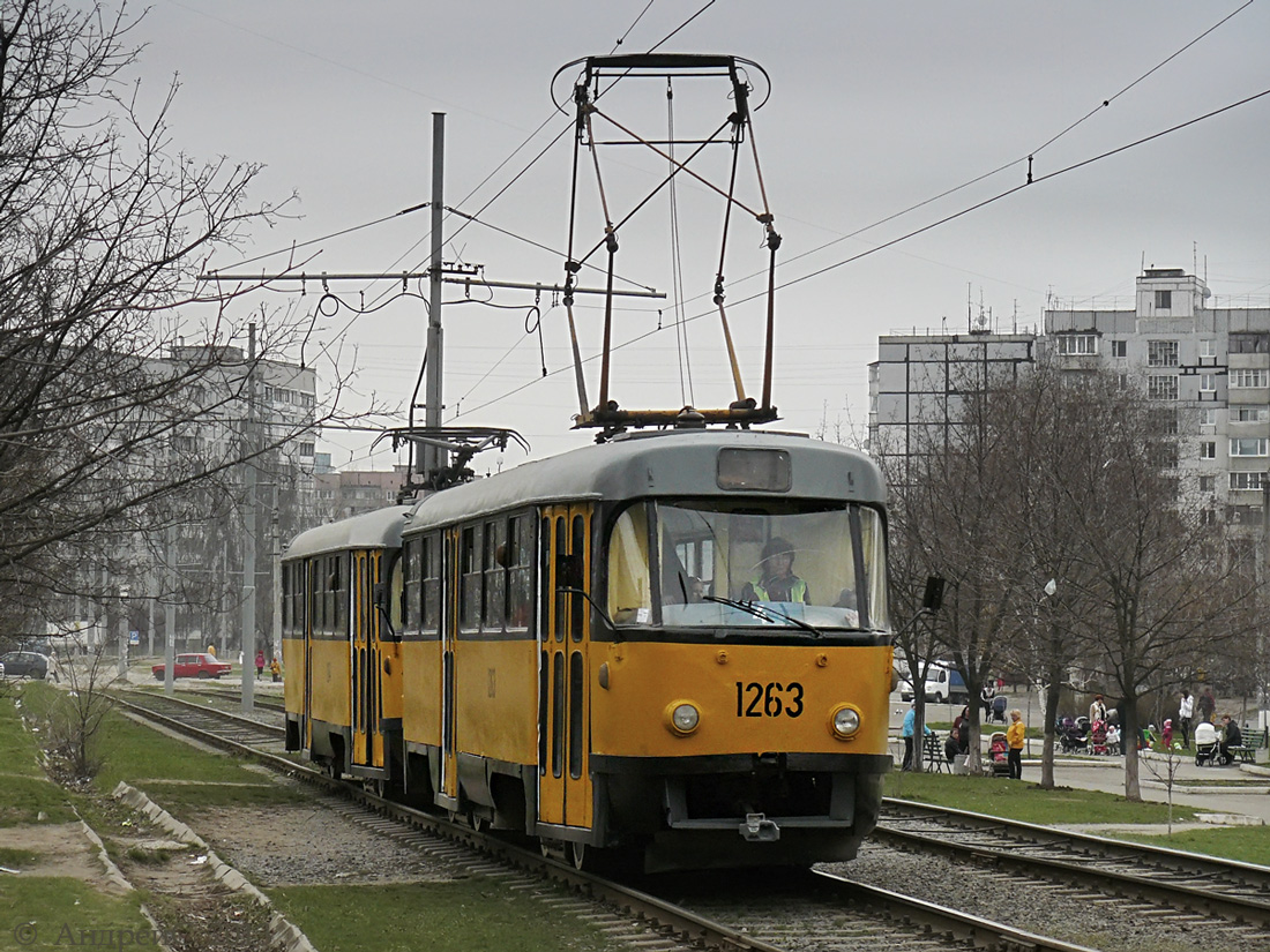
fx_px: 3889
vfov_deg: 14.0
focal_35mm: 106
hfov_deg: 18.5
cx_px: 635
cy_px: 476
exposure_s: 1/320
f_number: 3.2
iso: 100
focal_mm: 17.7
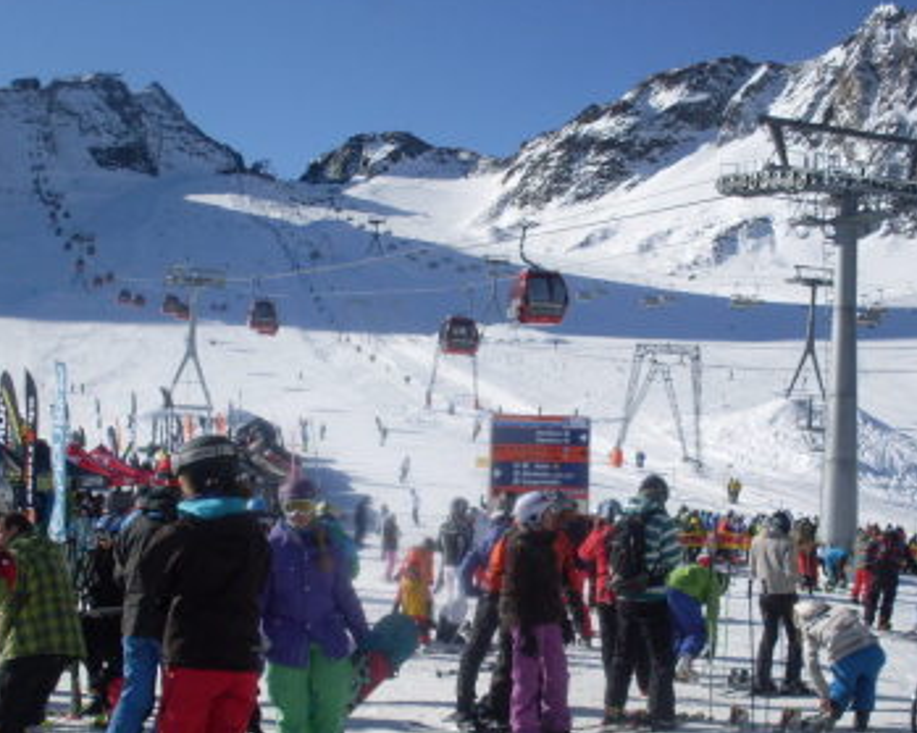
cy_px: 457
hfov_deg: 36.7
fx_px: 1384
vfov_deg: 29.6
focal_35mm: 51
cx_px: 436
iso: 80
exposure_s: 1/350
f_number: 8.4
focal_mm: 6.3
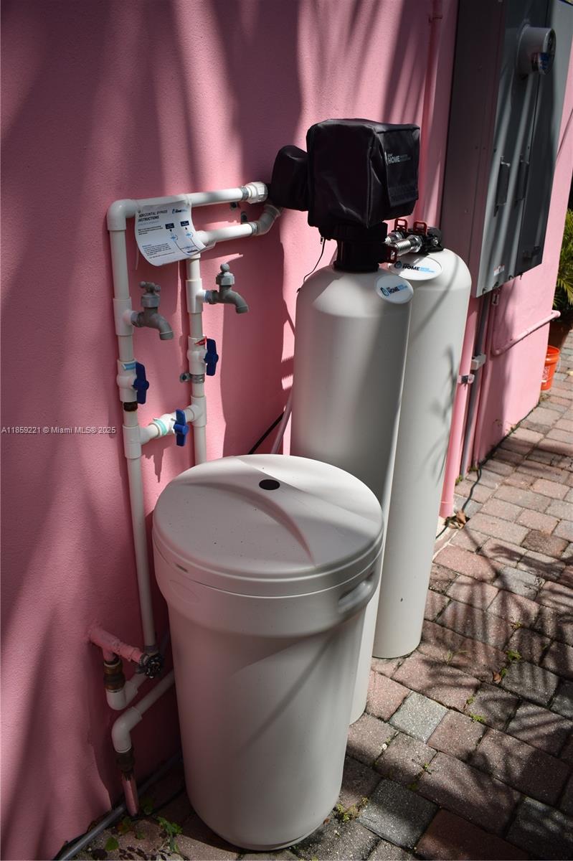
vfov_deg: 62.0
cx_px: 286
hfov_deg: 43.6
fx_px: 717
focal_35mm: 30
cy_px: 430
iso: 100
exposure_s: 1/1250
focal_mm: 20
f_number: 3.5
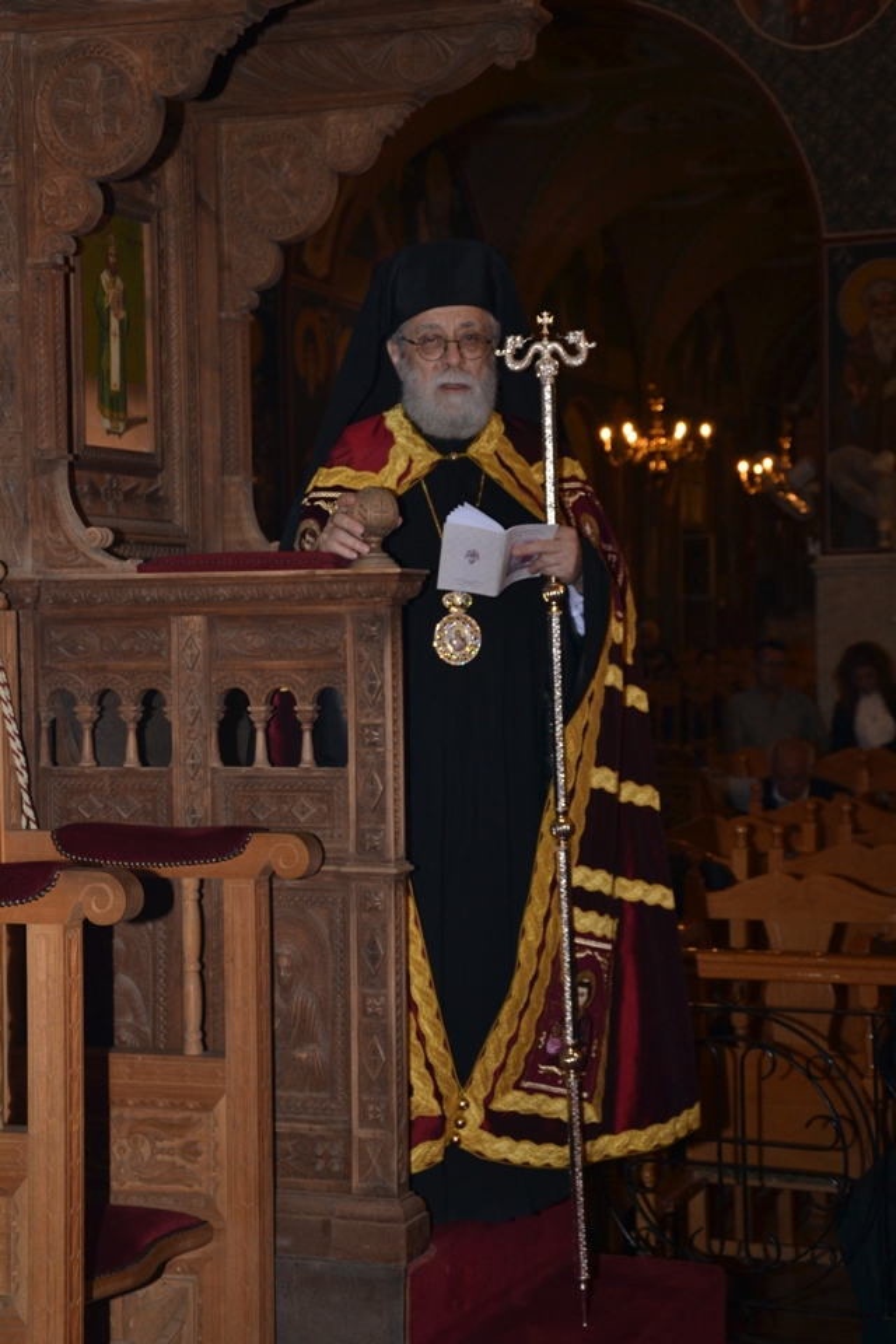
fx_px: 2520
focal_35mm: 68
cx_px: 448
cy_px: 672
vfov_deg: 29.9
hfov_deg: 20.2
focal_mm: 45
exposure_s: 1/60
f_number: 5.6
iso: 400
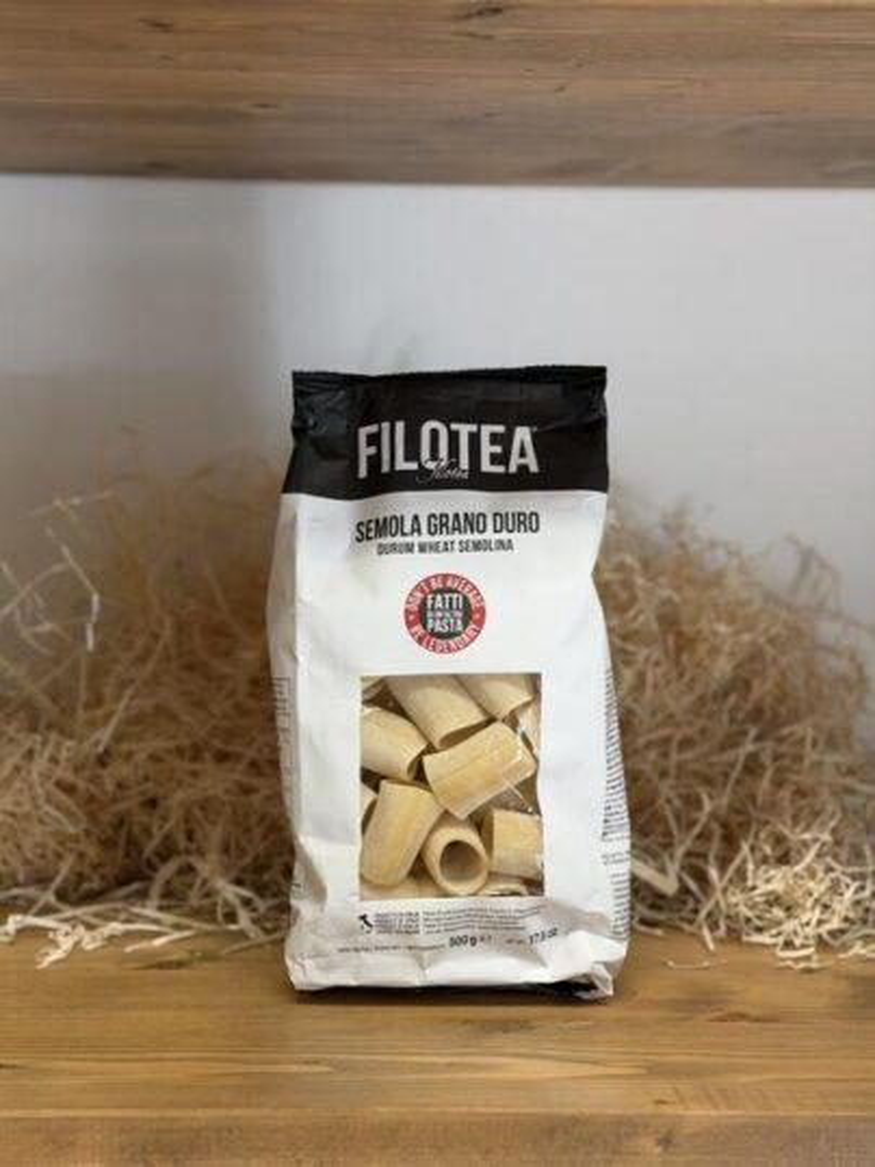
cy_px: 584
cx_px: 438
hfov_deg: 30.3
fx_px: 1618
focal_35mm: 48
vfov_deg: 39.7
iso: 64
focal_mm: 6.76
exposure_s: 1/100
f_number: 1.78
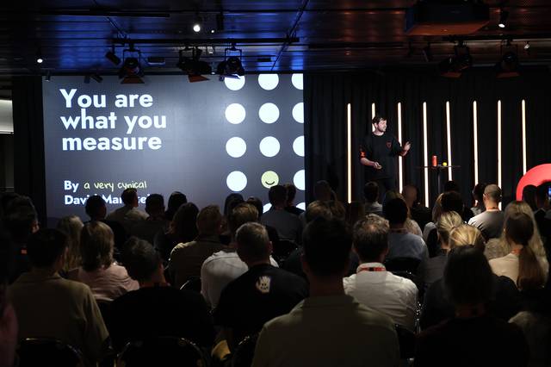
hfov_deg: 36.9
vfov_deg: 25.0
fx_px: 826
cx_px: 276
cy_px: 184
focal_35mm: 54
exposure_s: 1/52
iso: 1600
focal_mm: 35.8
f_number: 3.6
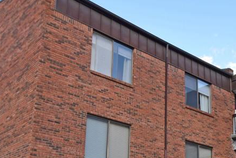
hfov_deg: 36.7
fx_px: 334
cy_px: 130
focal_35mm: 51
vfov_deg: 25.9
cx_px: 207
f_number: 6.3
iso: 100
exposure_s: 1/160
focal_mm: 10
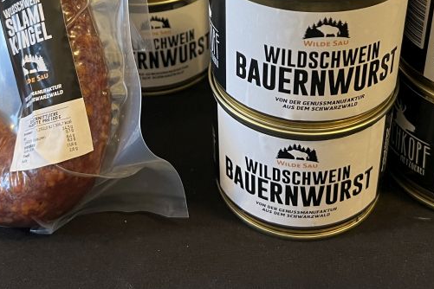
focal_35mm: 54
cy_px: -1
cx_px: 214
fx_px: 651
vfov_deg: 24.0
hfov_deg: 36.9
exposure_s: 1/50
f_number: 1.5
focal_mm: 5.7
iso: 200
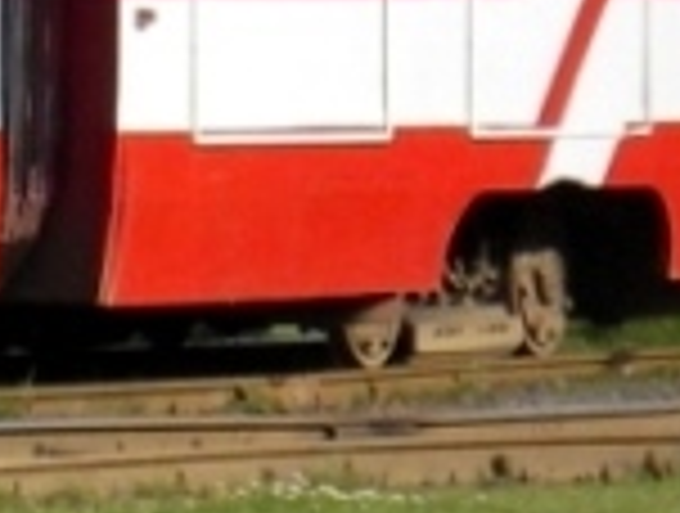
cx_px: -1002
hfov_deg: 2.7
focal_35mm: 725
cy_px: -284
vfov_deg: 2.1
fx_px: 14276
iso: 50
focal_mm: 18.9
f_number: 4
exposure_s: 1/250
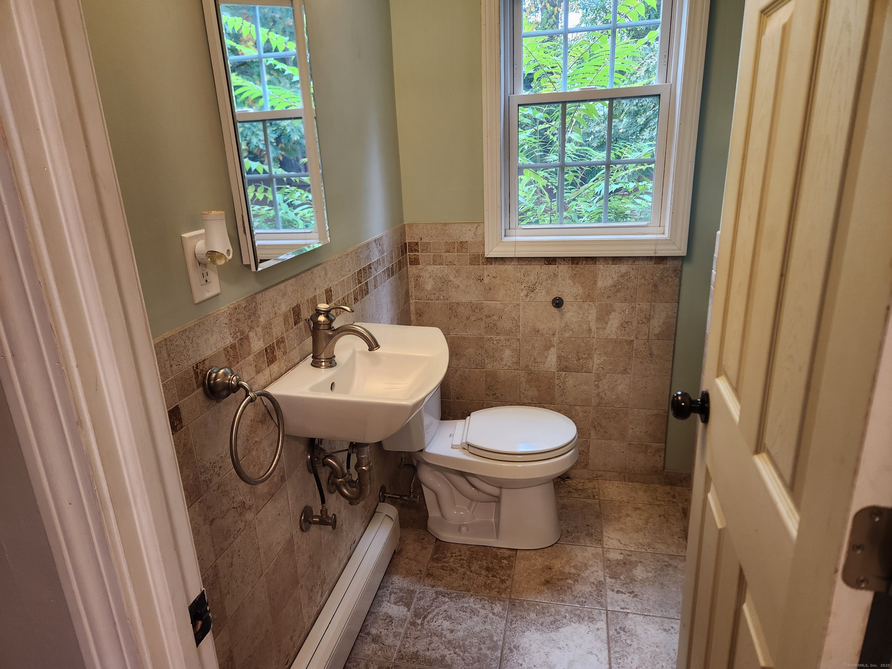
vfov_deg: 58.9
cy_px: 334
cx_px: 446
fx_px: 593
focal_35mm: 23
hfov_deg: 73.9
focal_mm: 5.4
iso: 200
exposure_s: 1/120
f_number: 1.8
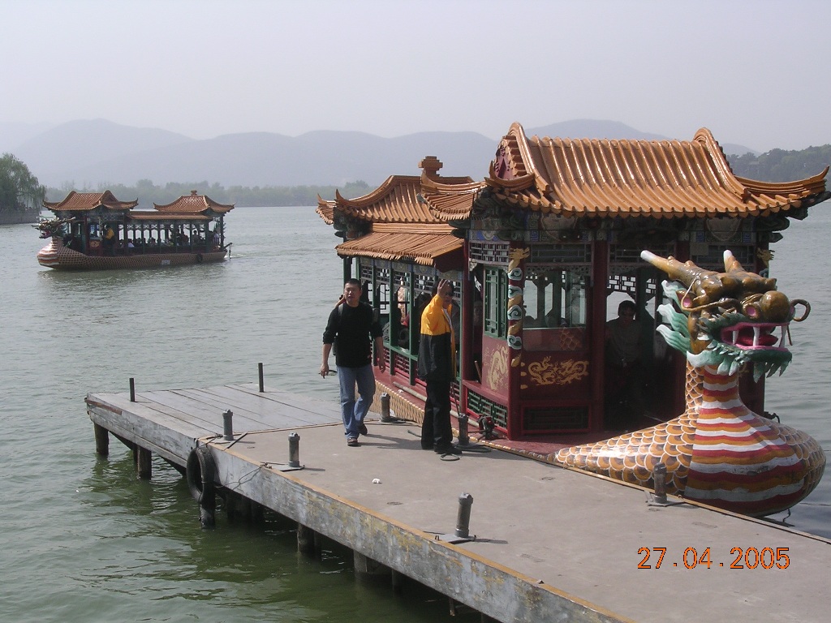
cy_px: 312
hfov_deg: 34.3
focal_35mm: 56
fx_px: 1344
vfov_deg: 26.1
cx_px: 416
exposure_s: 1/214
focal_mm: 8.5
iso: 100
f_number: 6.6
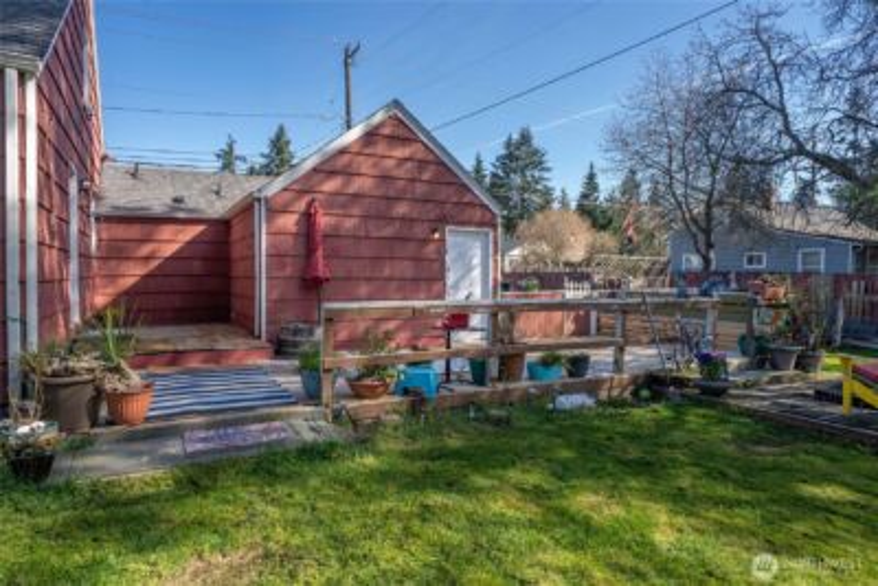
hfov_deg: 81.2
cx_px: 439
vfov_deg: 59.5
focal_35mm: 21
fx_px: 512
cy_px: 293
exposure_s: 1/60
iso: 80
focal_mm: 21
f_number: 7.1
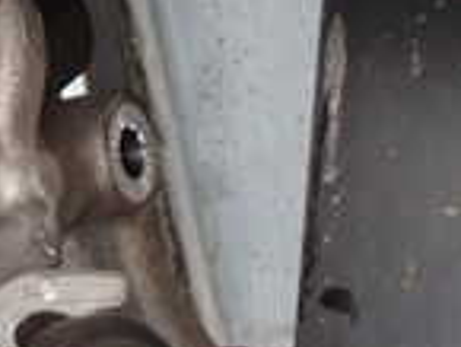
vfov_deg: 9.7
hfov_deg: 12.5
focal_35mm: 149
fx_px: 1986
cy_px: 500
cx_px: -273
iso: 200
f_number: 2.5
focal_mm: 6.37
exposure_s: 1/60
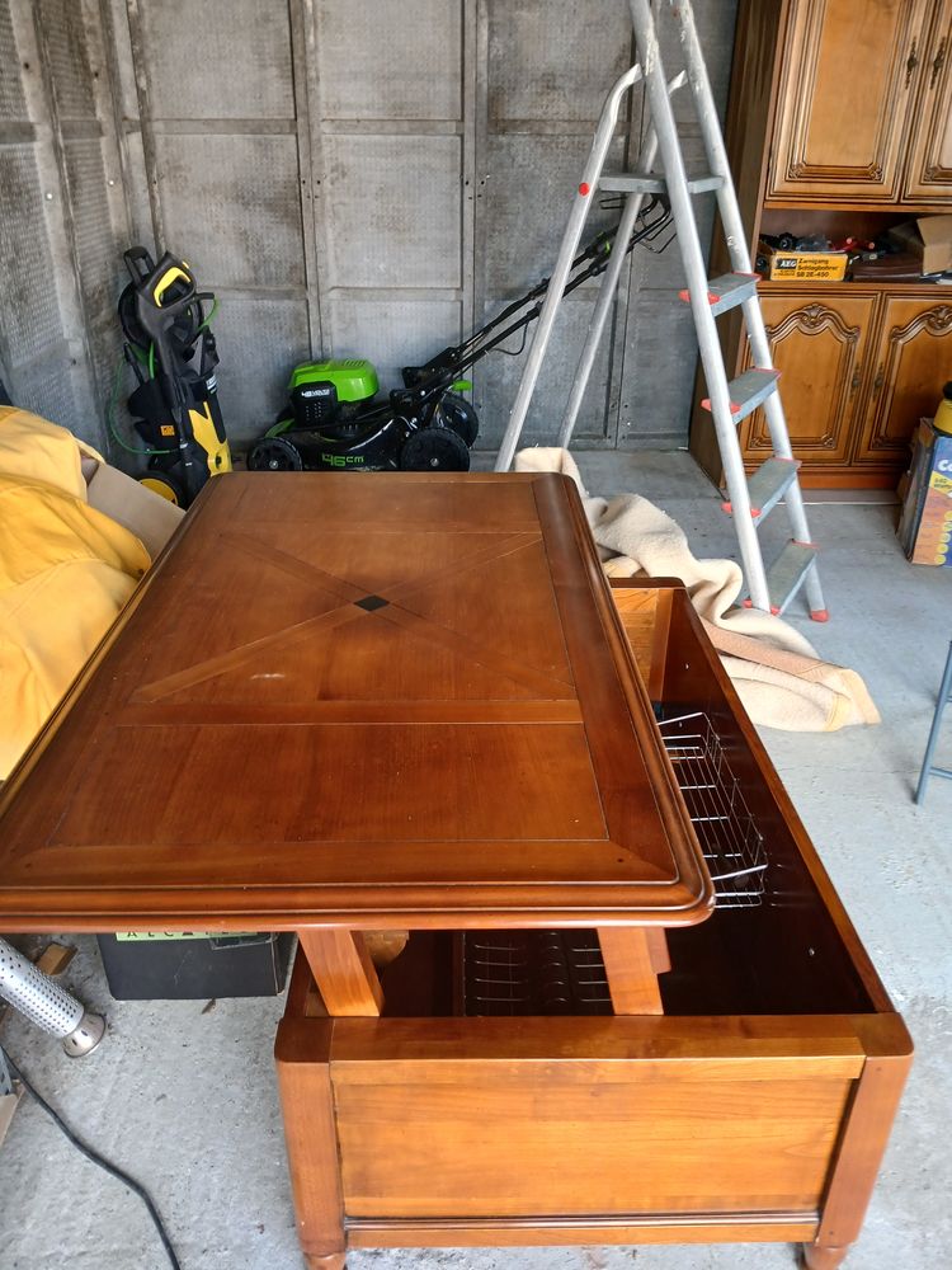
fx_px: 953
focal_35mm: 26
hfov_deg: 53.1
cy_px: 635
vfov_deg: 67.3
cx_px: 476
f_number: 1.8
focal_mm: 3.98
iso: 100
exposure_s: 1/50
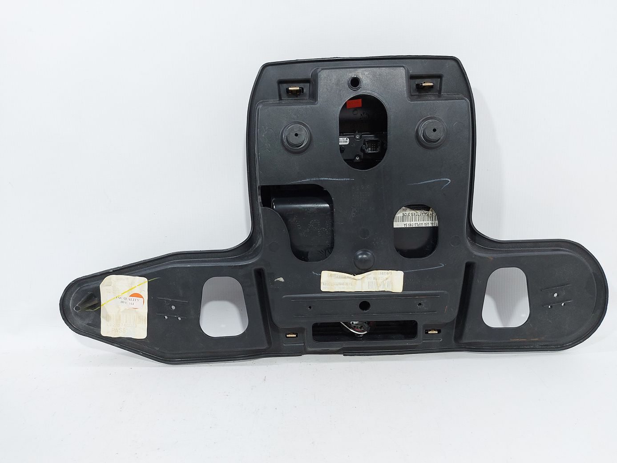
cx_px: 308
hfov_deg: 71.6
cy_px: 232
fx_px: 428
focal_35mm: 24
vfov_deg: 56.8
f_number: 1.8
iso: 64
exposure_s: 1/50
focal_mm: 5.23
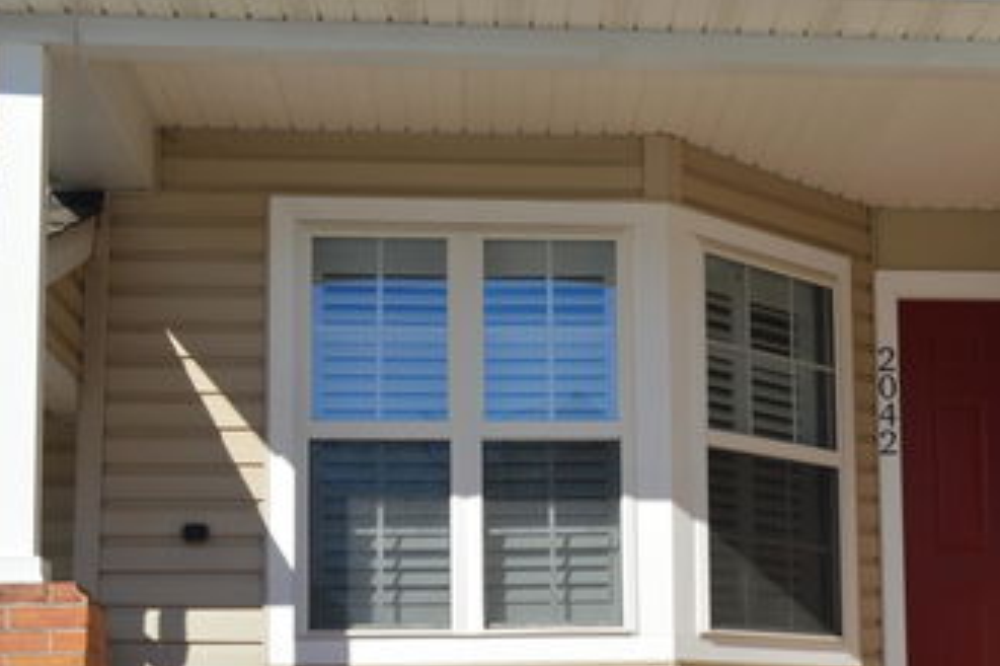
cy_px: 482
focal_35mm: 70
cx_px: 720
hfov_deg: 28.5
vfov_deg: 19.3
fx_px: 1943
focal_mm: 32
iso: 100
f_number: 10
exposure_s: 1/200
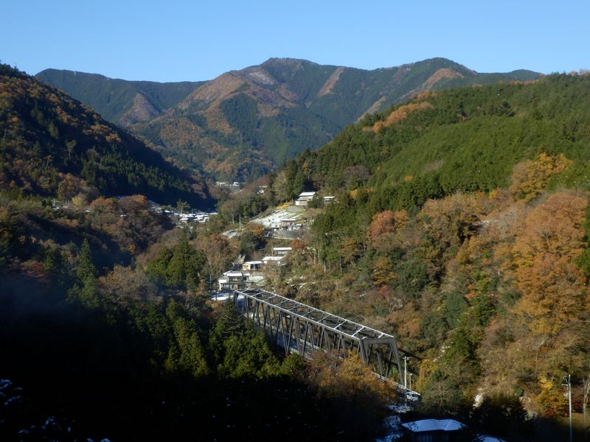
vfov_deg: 25.7
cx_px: 295
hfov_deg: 33.8
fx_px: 972
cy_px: 221
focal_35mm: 57
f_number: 4.5
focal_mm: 10
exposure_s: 1/400
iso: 80
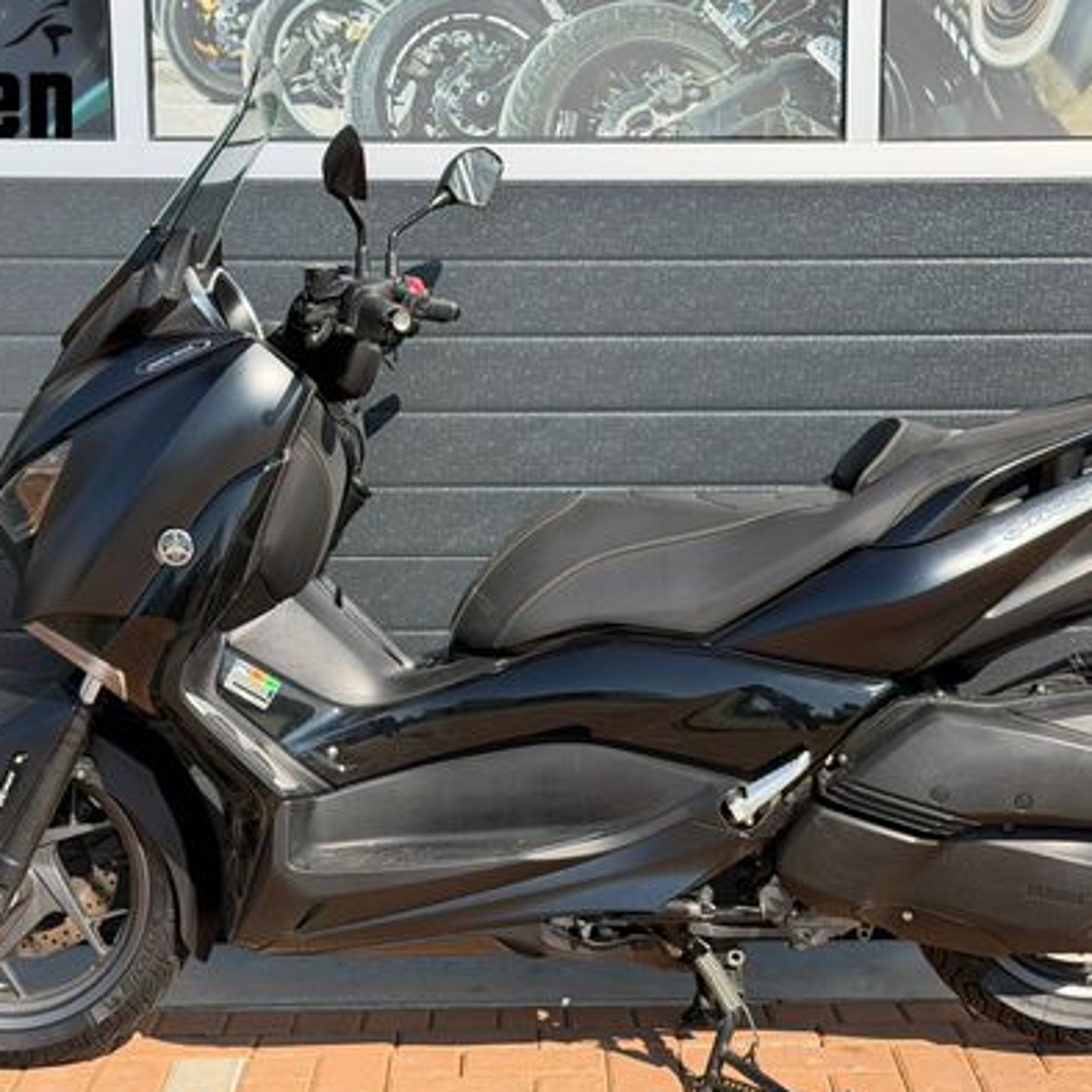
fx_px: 2463
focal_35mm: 69
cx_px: 604
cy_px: 618
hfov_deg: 25.0
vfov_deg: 25.0
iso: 80
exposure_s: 1/2577
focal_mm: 6.76
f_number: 1.78
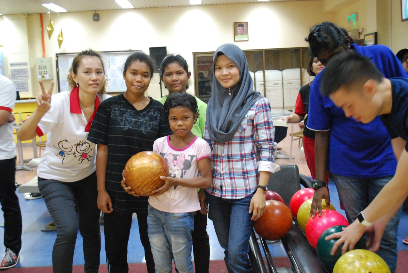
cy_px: 136
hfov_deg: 49.5
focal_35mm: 39
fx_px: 443
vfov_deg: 34.3
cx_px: 204
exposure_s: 1/15
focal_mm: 26
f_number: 4.5
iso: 1600
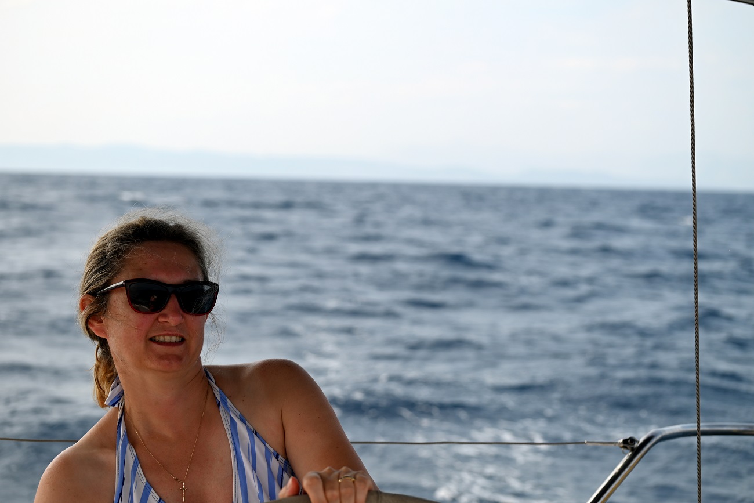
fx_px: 1466
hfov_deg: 28.8
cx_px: 377
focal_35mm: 70
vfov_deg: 19.5
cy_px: 252
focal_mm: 70
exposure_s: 1/500
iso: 110
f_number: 5.6
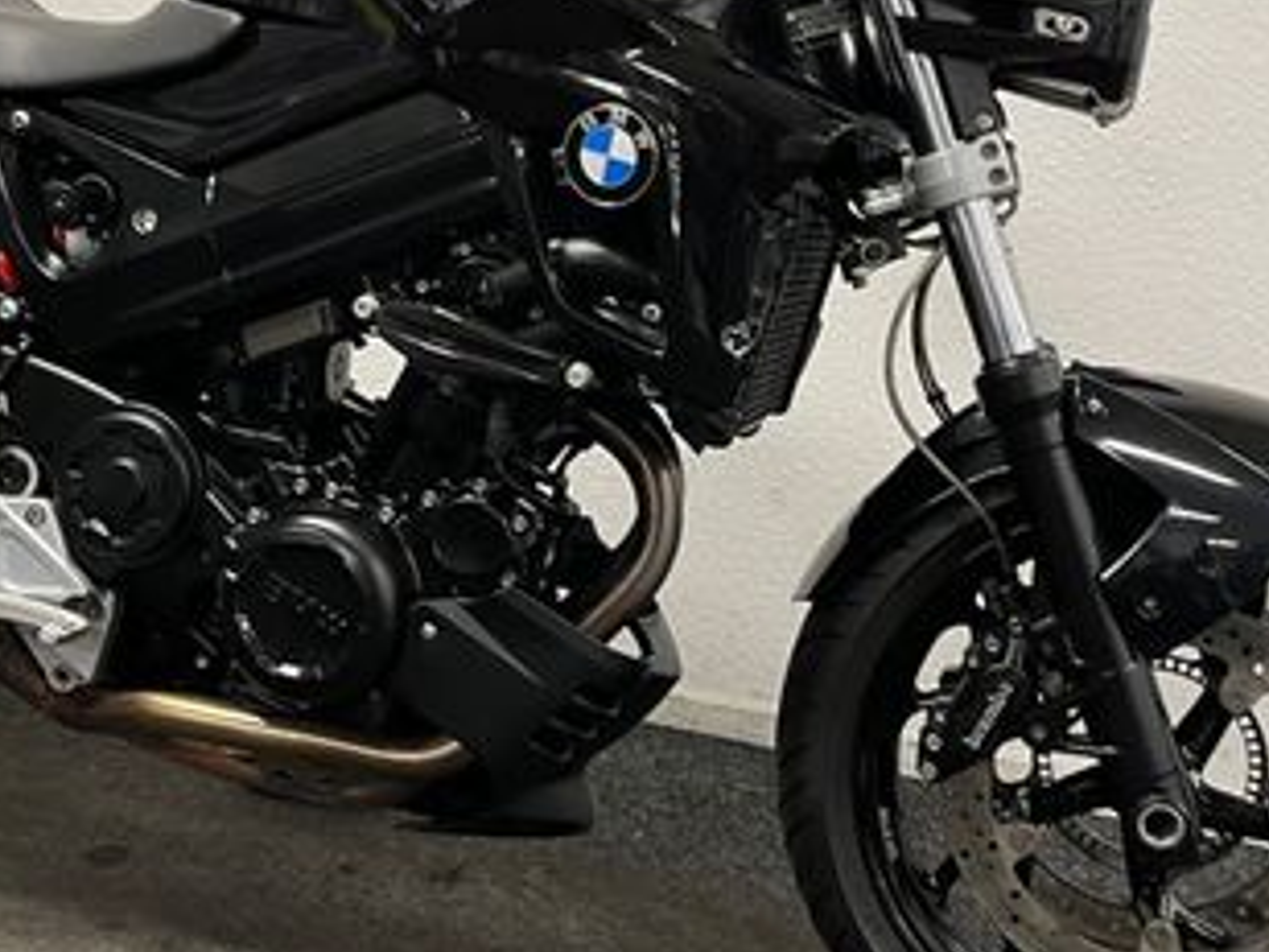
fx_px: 1980
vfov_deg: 26.9
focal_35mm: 54
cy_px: 342
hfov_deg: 35.4
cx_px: 490
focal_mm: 5.1
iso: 100
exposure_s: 1/50
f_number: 1.6
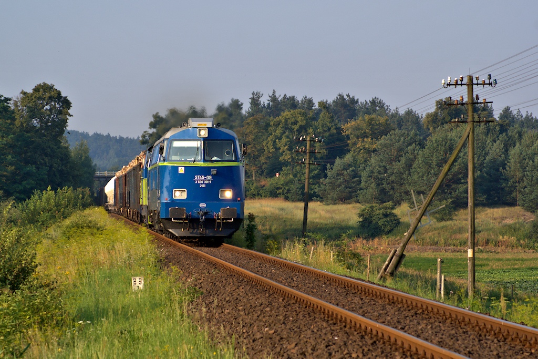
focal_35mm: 150
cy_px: 180
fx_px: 2242
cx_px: 269
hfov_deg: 13.7
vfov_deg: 9.2
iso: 200
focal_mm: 100
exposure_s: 1/400
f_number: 8
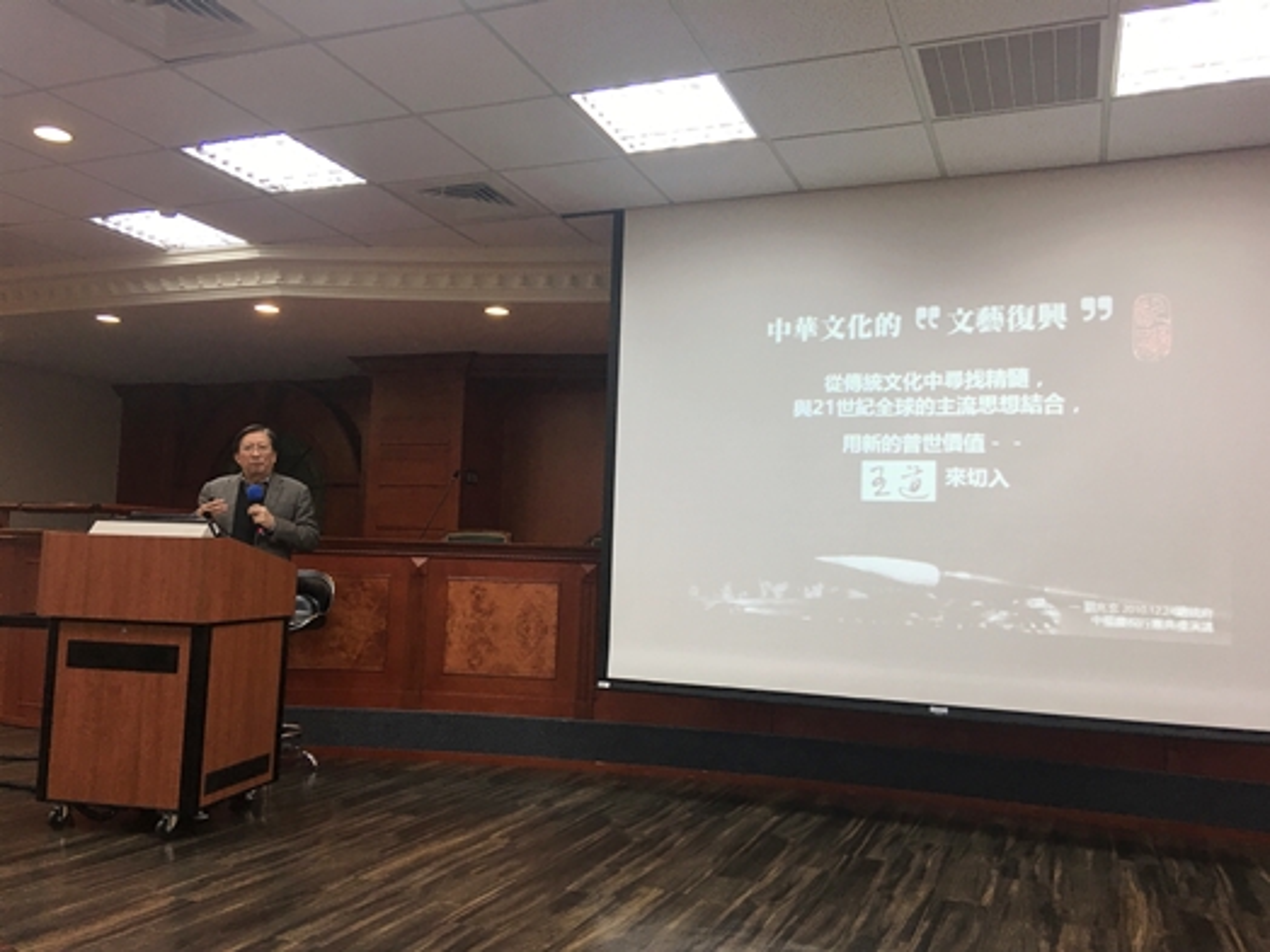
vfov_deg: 48.2
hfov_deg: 61.7
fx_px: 1064
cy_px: 476
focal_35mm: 29
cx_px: 635
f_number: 2.2
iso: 25
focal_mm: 4.15
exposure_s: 1/40
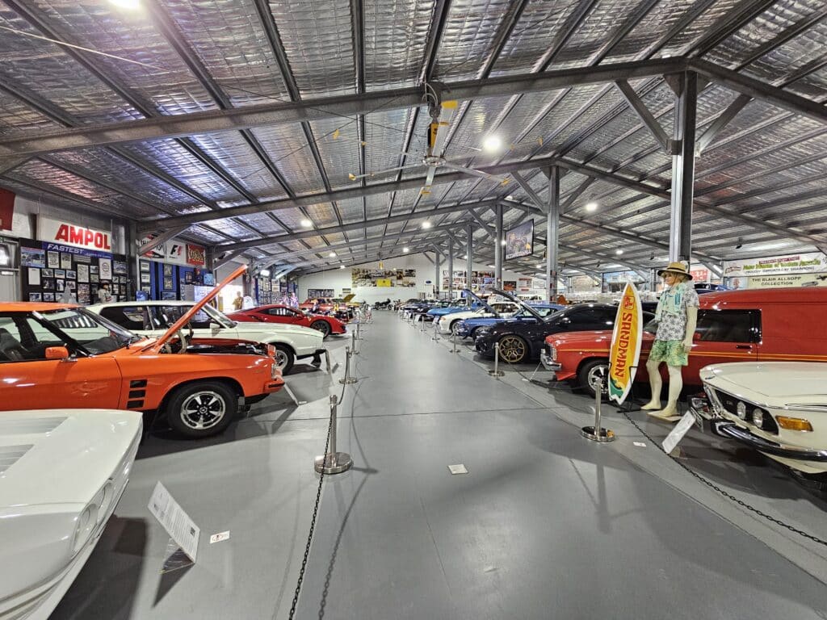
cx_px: 414
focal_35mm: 13
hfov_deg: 106.2
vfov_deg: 89.9
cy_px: 310
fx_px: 311
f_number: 2.2
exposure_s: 1/50
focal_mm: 2.2
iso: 400
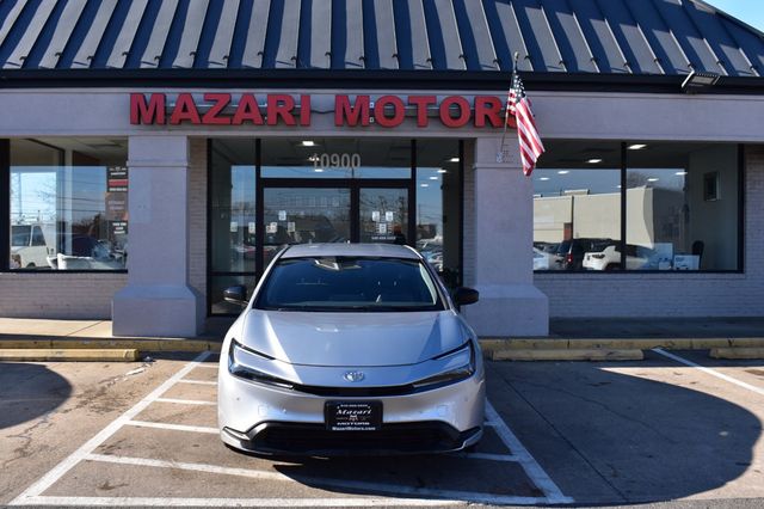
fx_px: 764
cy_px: 254
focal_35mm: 36
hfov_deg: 53.2
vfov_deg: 36.8
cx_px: 382
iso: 400
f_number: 11
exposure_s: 1/320
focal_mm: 24
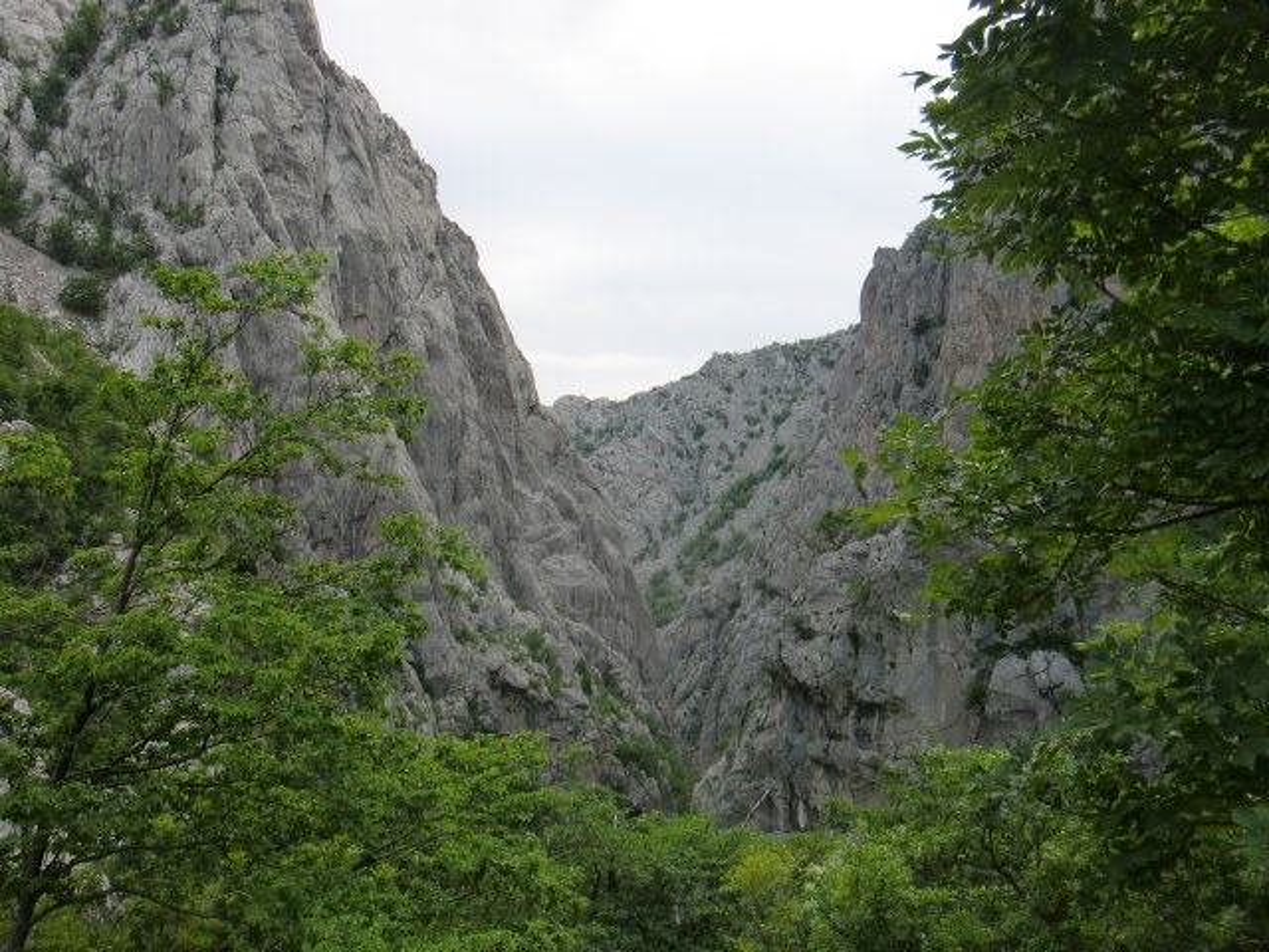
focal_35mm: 38
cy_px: 476
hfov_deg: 49.0
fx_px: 1393
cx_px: 634
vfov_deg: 37.7
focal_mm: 6.66
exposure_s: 1/125
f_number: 3.9
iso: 100
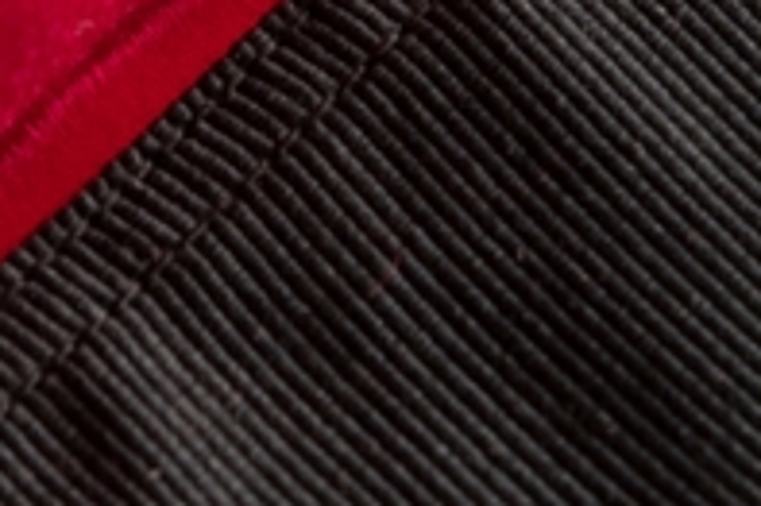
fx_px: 7730
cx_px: -15
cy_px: -239
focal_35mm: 366
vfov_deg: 3.7
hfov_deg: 5.6
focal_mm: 60
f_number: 13
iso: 200
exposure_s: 1/100
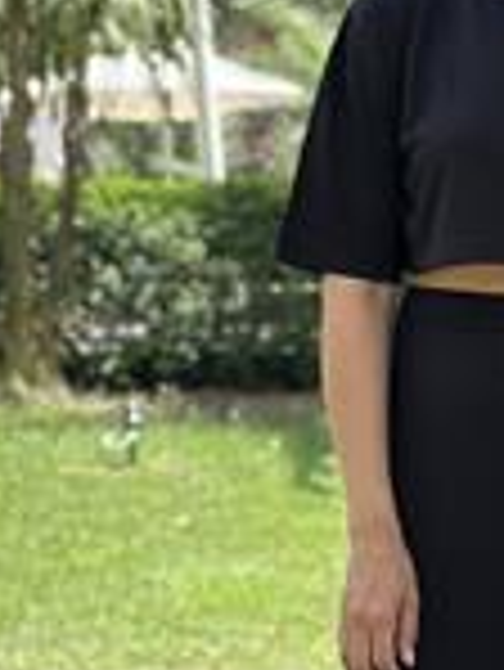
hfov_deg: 9.0
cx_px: 554
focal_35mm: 163
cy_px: 391
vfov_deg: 12.1
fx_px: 3160
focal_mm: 6.86
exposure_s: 1/1000
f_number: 1.78
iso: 80
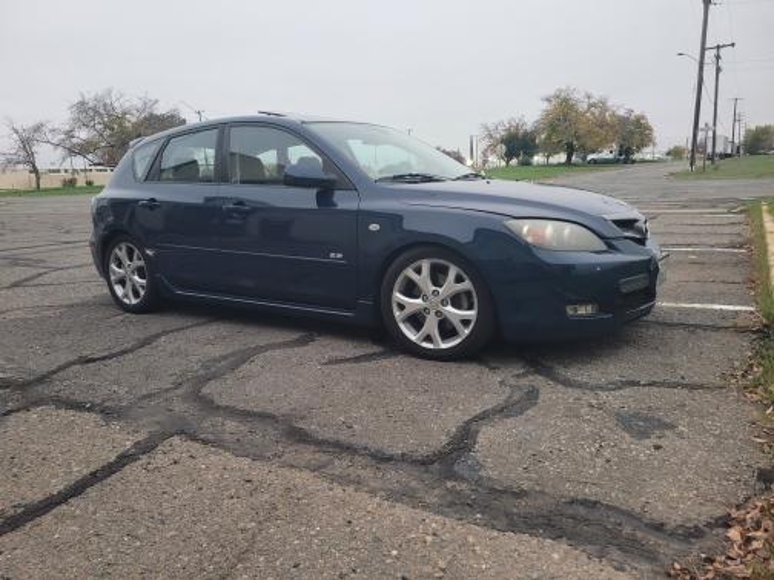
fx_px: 581
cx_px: 387
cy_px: 290
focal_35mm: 26
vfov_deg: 53.1
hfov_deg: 67.3
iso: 640
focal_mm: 5.4
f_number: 1.8
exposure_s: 1/40
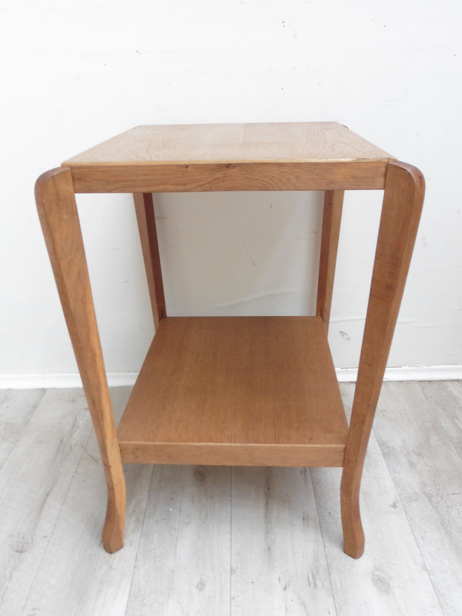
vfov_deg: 54.0
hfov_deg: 41.8
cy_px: 308
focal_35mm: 34
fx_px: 605
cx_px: 231
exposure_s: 1/15
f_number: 3.7
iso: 400
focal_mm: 6.1
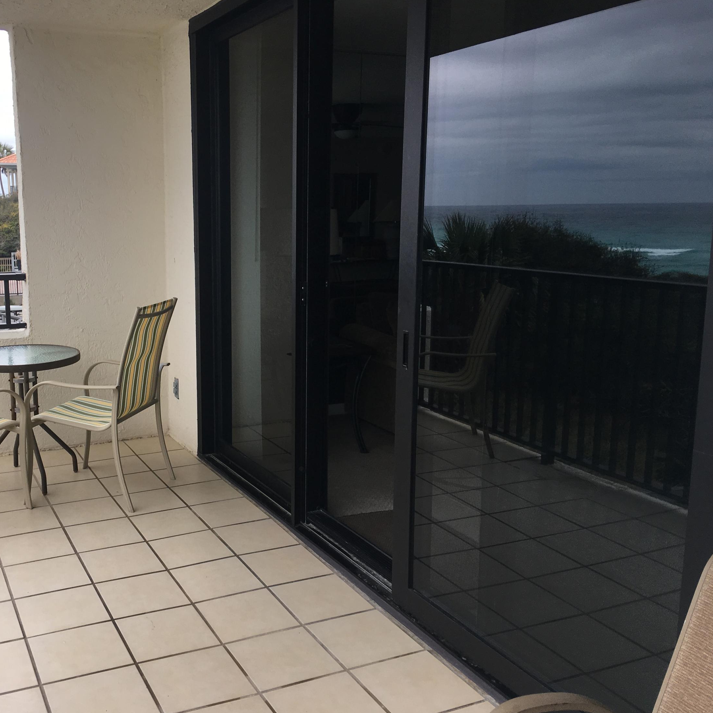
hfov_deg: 46.4
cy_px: 358
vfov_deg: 47.2
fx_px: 816
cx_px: 230
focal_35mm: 35
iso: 25
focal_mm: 4.15
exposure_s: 1/416
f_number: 2.2
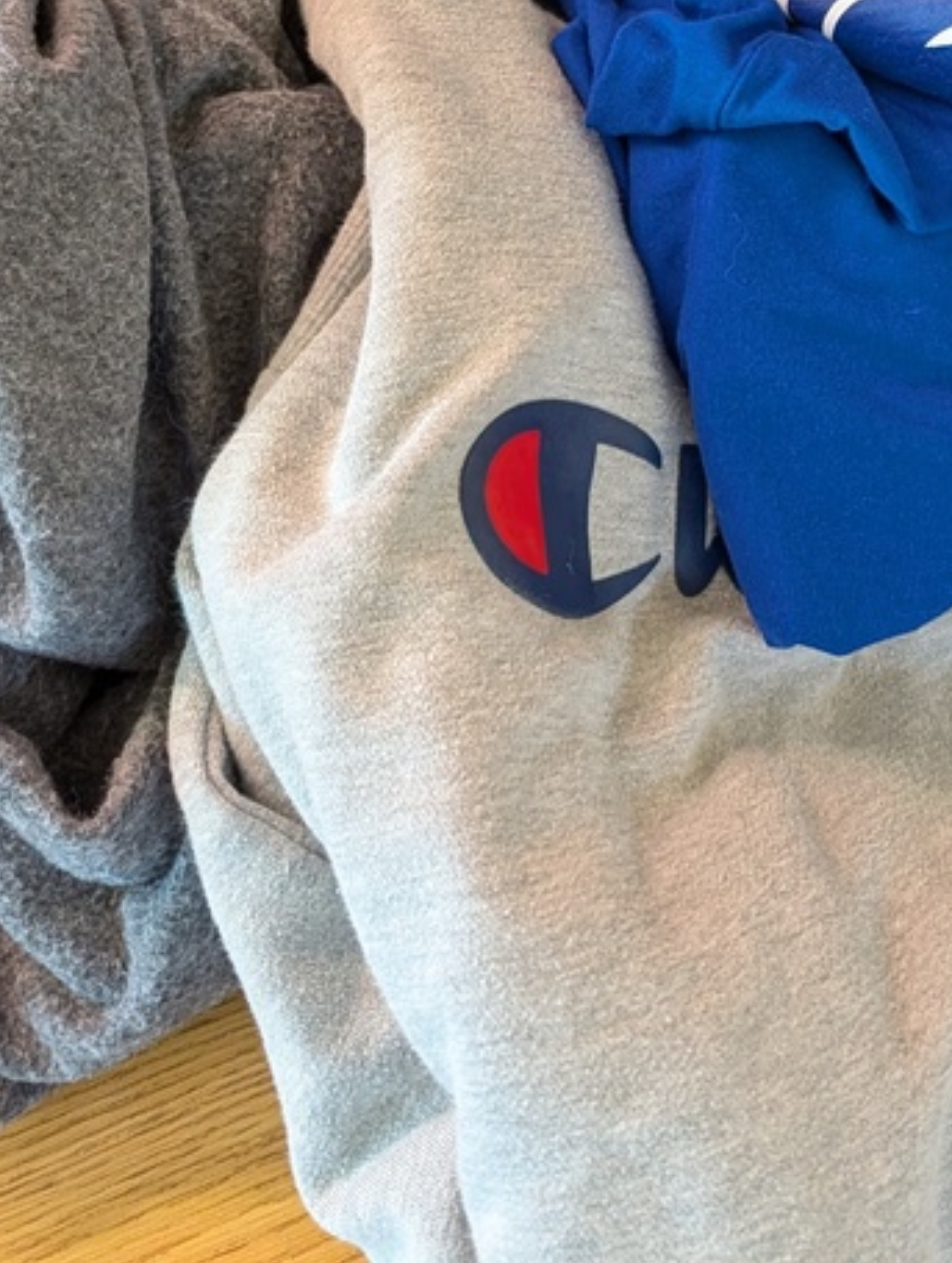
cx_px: 765
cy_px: -155
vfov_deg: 31.2
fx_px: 1974
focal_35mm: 54
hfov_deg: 26.6
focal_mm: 6.9
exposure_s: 1/60
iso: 721
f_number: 1.68
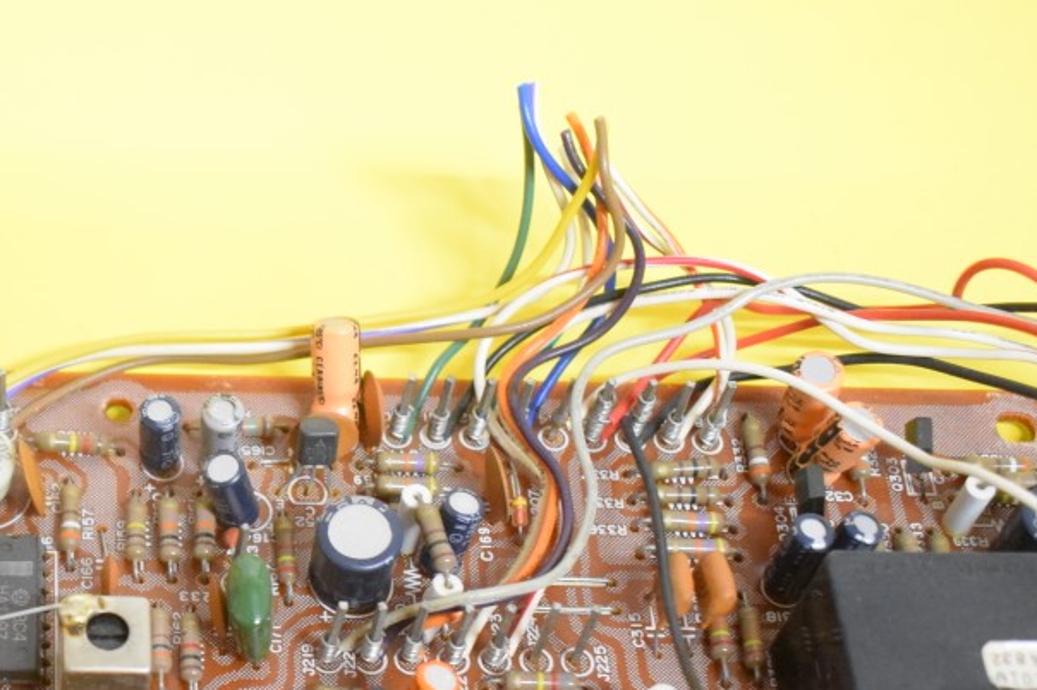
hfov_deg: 23.7
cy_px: 563
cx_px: -5
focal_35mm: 82
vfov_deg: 16.5
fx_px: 2361
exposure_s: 1/100
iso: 3200
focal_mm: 22
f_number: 3.8
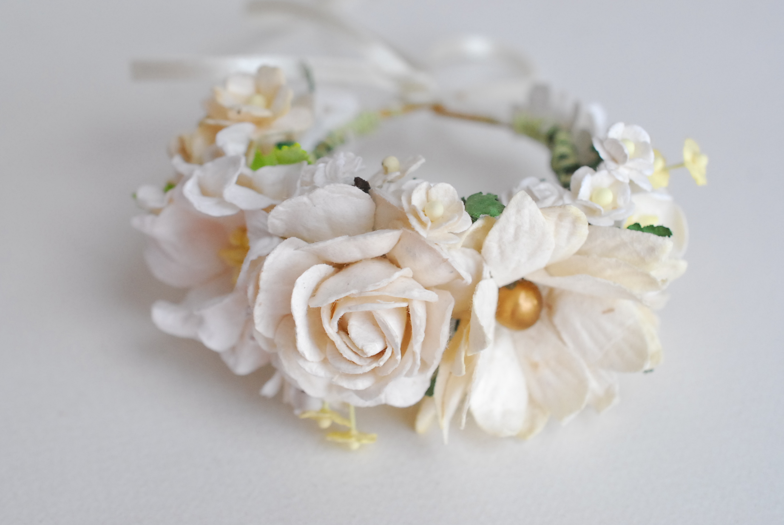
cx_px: 393
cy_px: 254
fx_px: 1373
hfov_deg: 31.9
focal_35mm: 63
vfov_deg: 21.6
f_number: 5.6
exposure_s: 1/125
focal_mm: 40
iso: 800
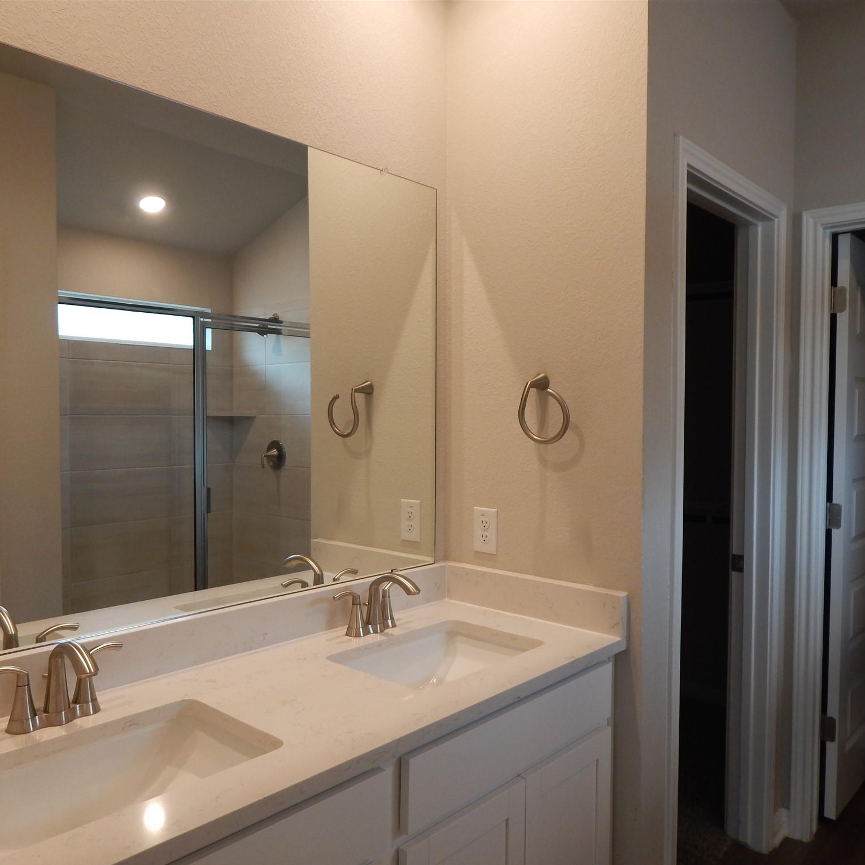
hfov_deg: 60.9
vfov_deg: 60.9
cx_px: 398
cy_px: 433
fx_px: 735
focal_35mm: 26
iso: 125
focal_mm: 4
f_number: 3
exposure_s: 1/50
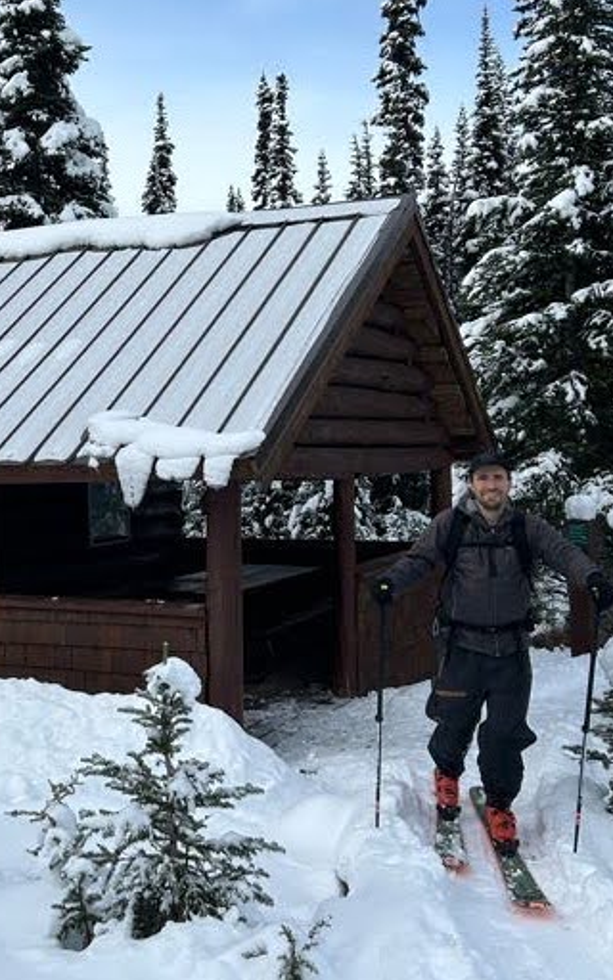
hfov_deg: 28.0
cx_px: 116
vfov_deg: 44.2
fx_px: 1203
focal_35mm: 45
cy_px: 415
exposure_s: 1/3704
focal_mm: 5.7
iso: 50
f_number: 1.5
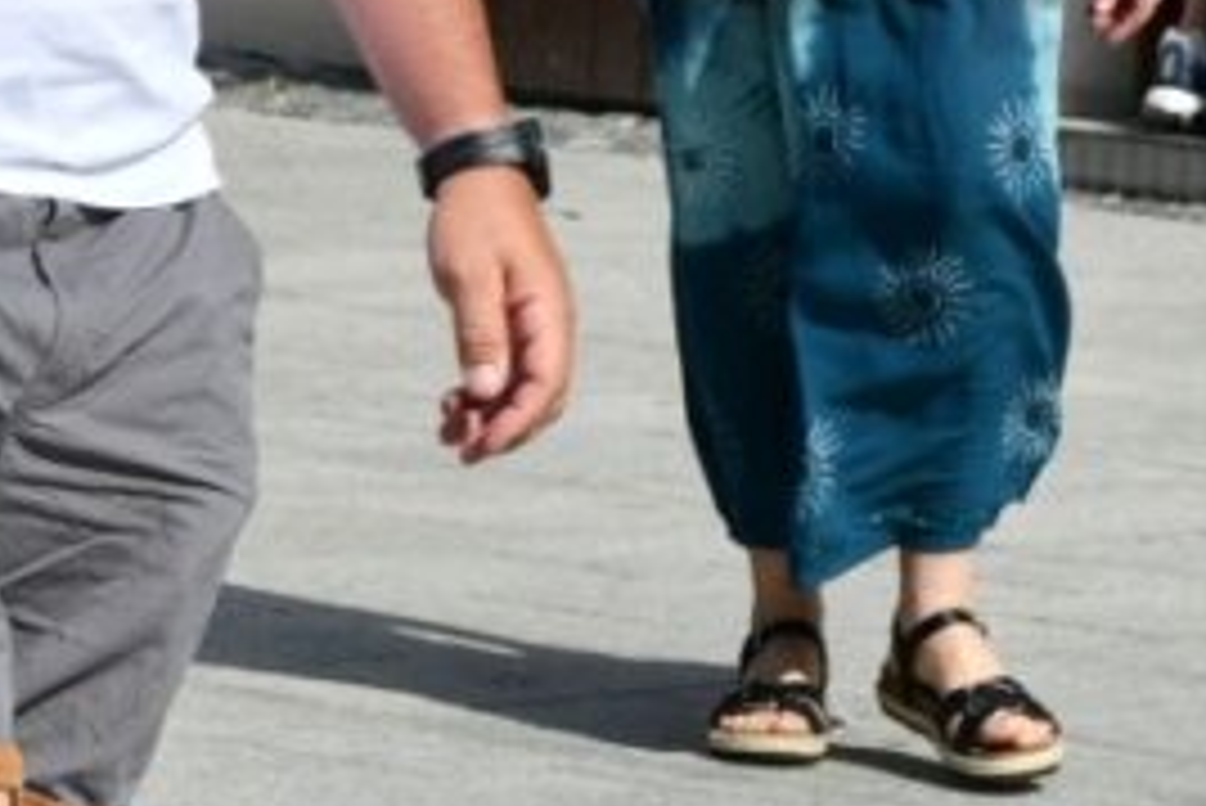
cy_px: 275
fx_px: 14178
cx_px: -670
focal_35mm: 423
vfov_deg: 3.3
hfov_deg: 4.8
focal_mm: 60
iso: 100
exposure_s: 1/320
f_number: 9
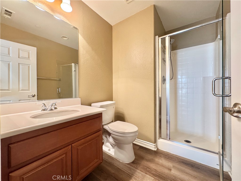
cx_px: 120
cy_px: 90
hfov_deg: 102.1
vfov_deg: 85.7
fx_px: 97
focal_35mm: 14
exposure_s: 1/60
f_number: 2.2
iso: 320
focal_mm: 2.22
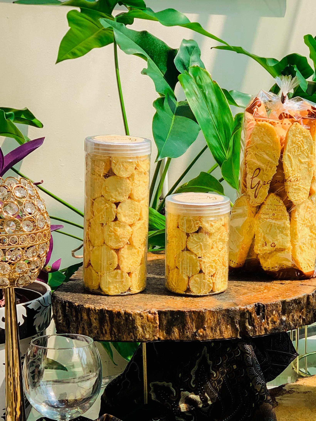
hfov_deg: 15.3
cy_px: 291
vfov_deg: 20.3
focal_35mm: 96
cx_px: 236
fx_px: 1168
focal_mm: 6
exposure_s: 1/710
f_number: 2.4
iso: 16
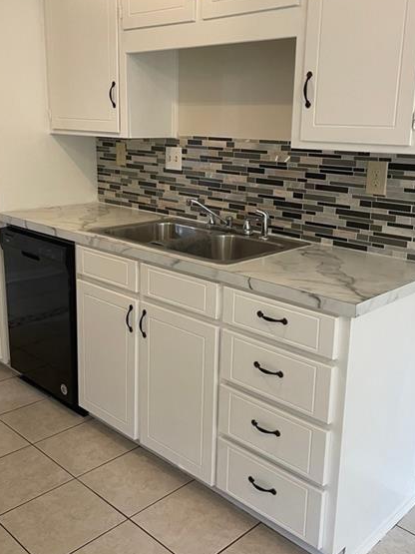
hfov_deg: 39.6
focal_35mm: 36
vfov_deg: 51.3
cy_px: 258
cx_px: 196
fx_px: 576
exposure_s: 1/60
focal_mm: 4.2
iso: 100
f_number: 1.6
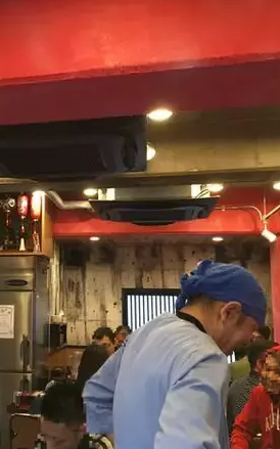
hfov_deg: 29.4
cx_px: 36
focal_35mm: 42
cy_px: 225
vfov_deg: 47.2
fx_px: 513
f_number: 2.2
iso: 160
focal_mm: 4.15
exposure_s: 1/30
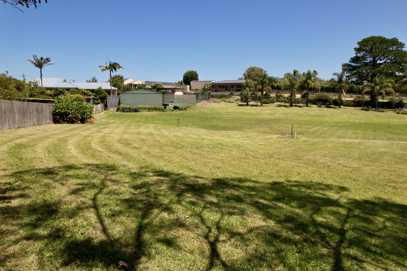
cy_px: 136
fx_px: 249
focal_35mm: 22
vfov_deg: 57.2
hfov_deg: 78.6
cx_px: 204
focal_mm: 8.38
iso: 100
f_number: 2.8
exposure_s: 1/500
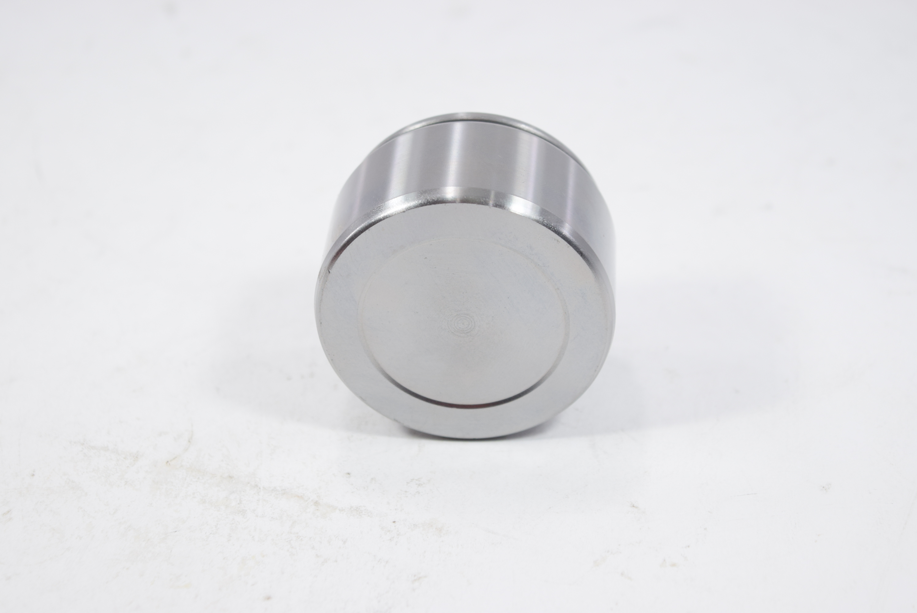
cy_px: 306
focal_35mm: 82
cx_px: 458
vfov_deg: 16.6
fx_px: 2103
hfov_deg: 24.6
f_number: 5.6
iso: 400
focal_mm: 55
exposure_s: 1/100
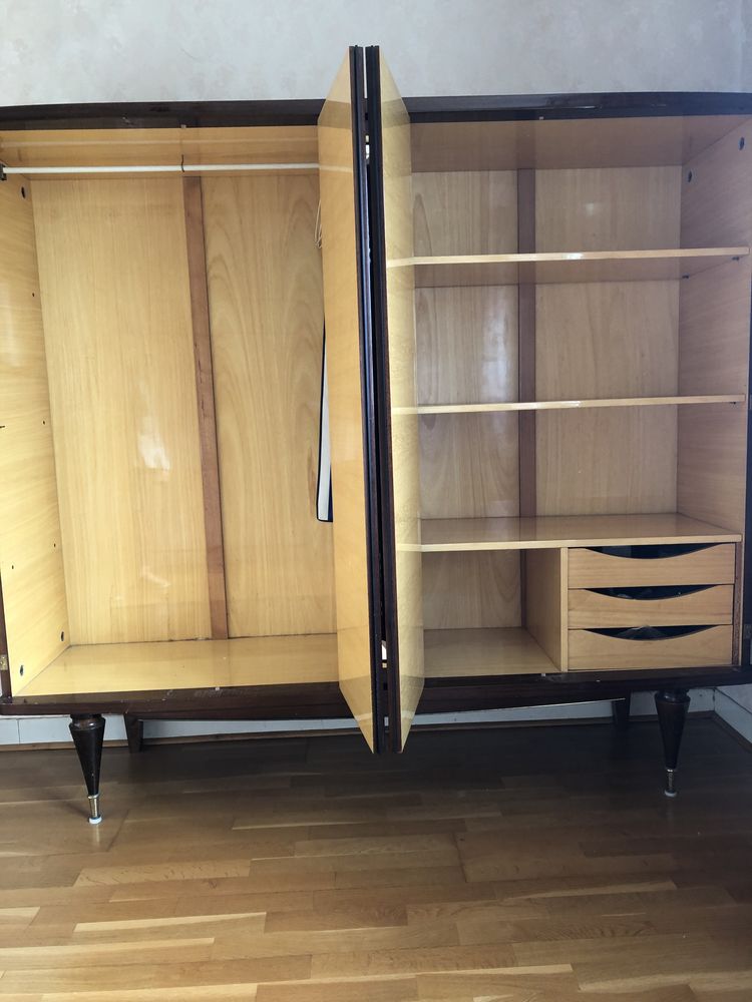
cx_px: 376
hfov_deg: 49.7
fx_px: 811
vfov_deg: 63.4
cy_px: 501
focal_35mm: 28
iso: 40
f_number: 1.8
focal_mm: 3.99
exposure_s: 1/24
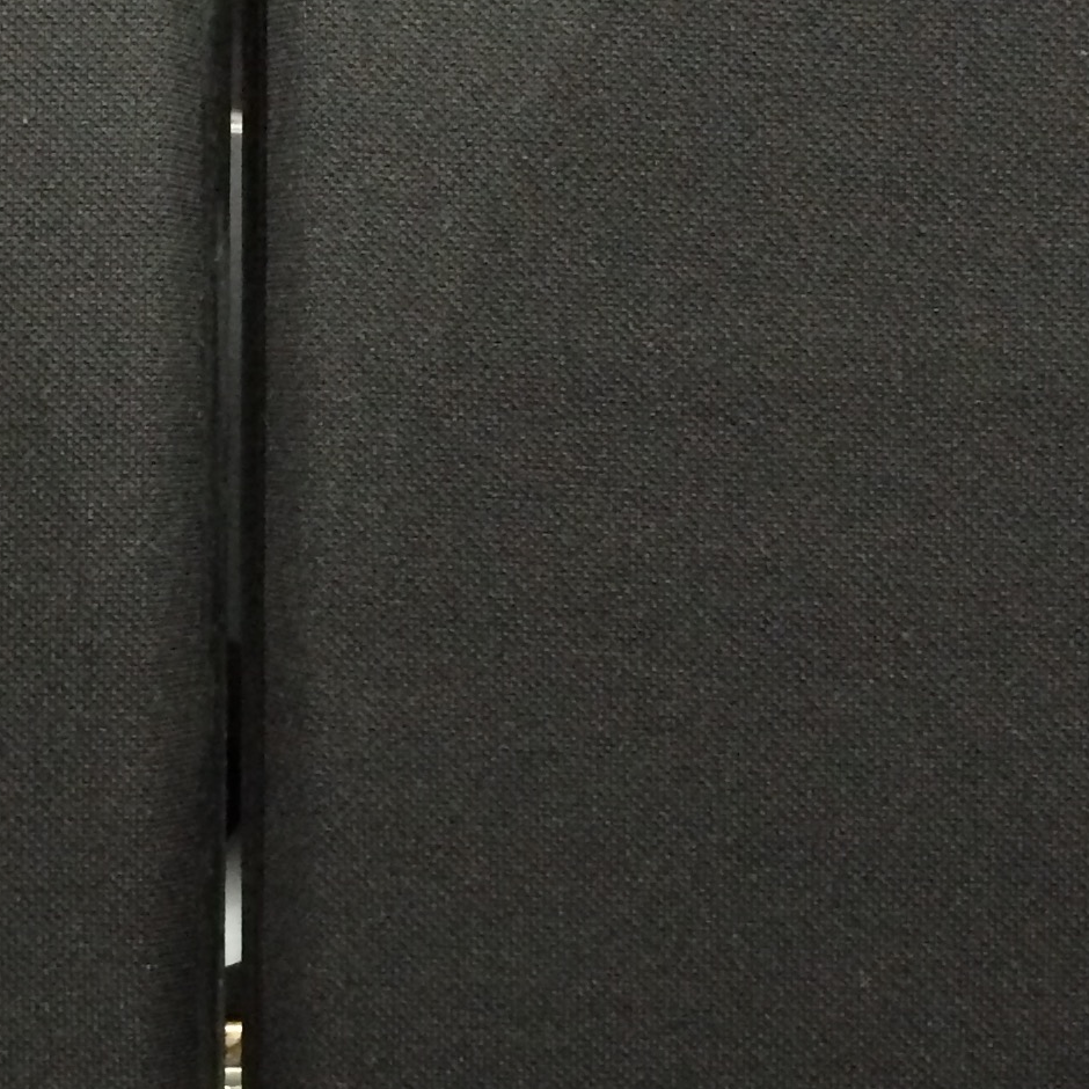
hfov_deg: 19.4
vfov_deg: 19.4
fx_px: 3168
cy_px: 833
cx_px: 270
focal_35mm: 89
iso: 320
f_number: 2.2
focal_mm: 4.15
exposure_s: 1/17
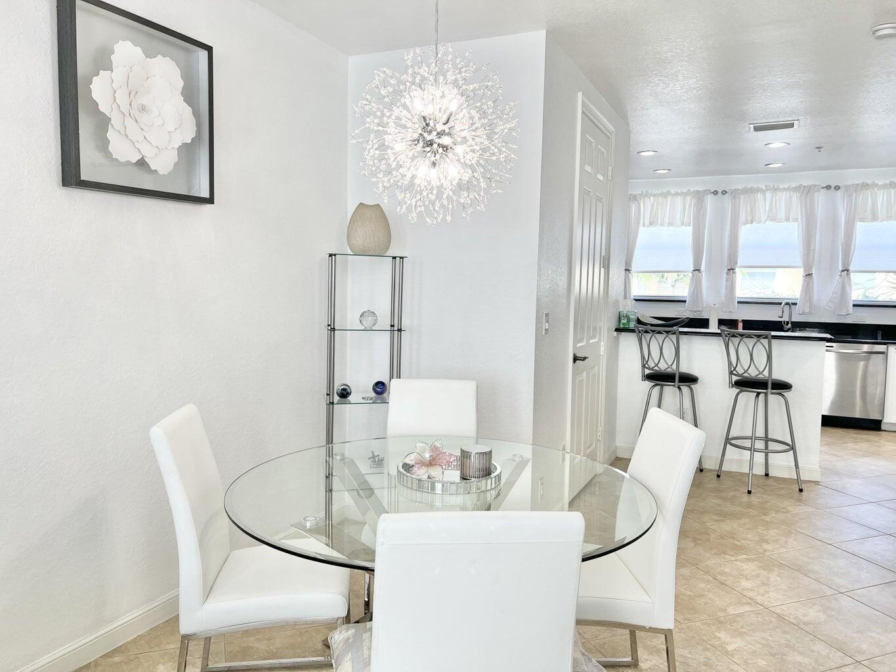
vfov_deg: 53.1
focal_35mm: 26
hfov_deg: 67.3
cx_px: 448
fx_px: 673
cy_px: 336
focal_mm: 5.7
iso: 40
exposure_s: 1/157
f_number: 1.5
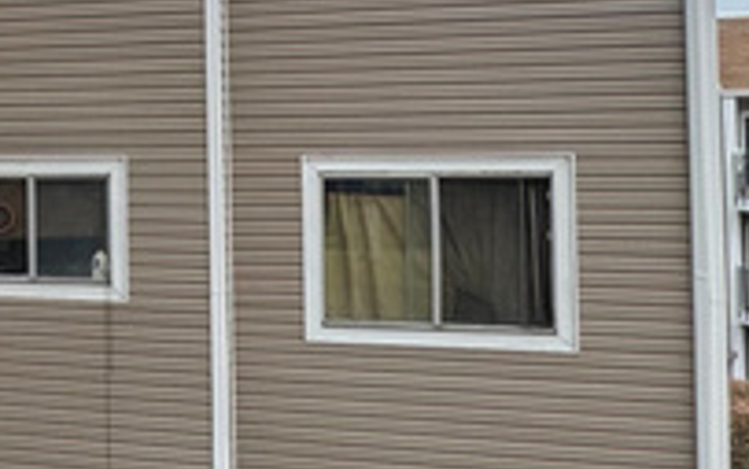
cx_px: -443
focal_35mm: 75
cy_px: 122
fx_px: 1531
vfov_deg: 17.3
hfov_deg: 21.8
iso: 40
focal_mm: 2.22
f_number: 2.2
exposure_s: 1/327
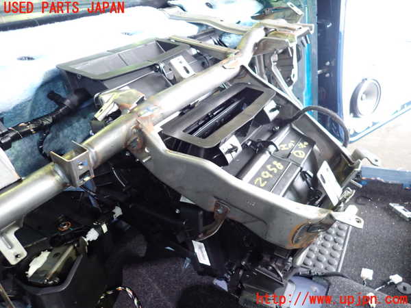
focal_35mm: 25
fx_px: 297
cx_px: 206
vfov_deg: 54.9
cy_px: 154
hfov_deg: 69.4
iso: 800
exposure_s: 1/25
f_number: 2
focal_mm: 4.5
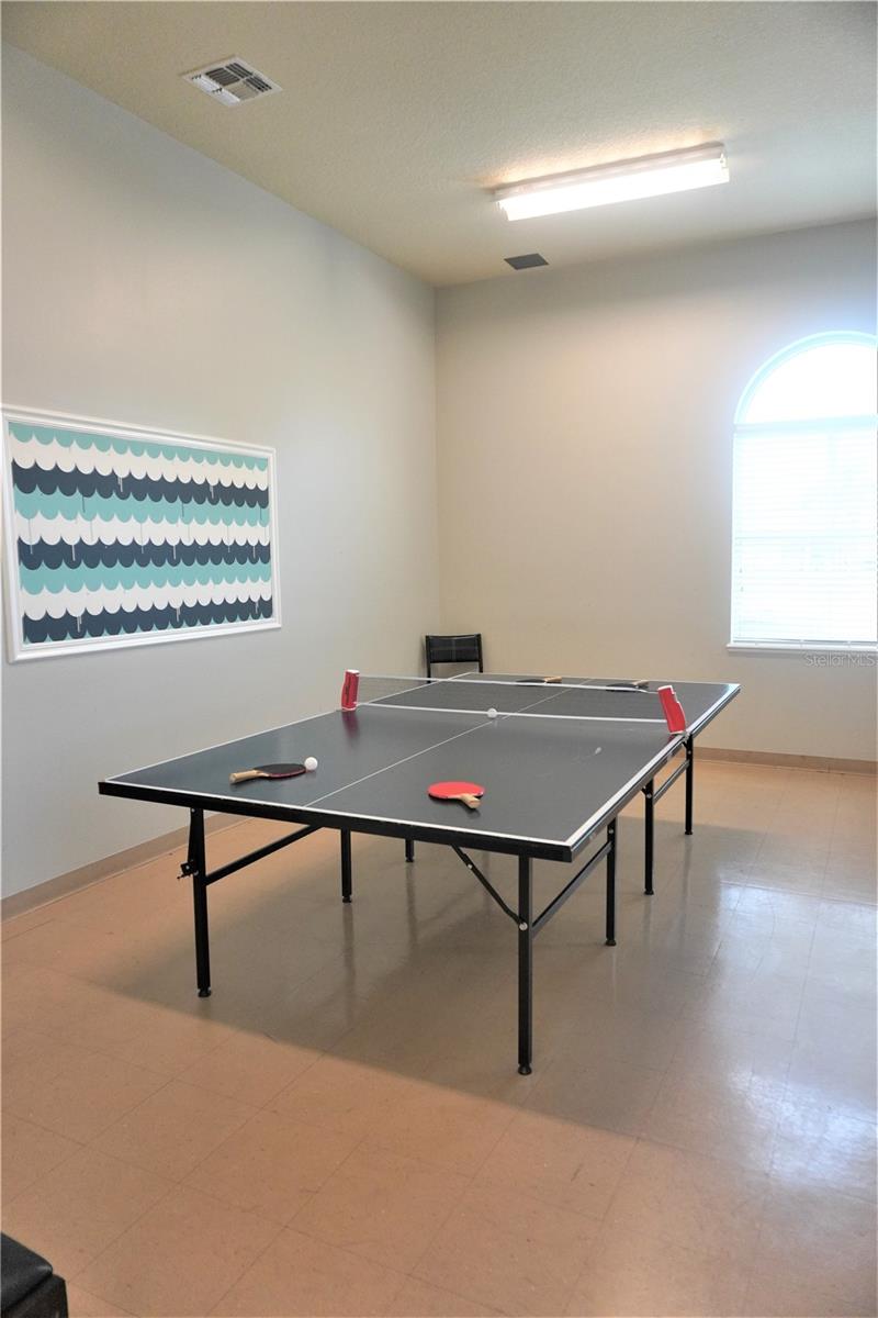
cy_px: 659
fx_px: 878
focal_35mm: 24
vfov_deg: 73.7
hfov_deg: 53.1
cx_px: 439
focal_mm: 16
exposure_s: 1/160
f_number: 4
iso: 1000
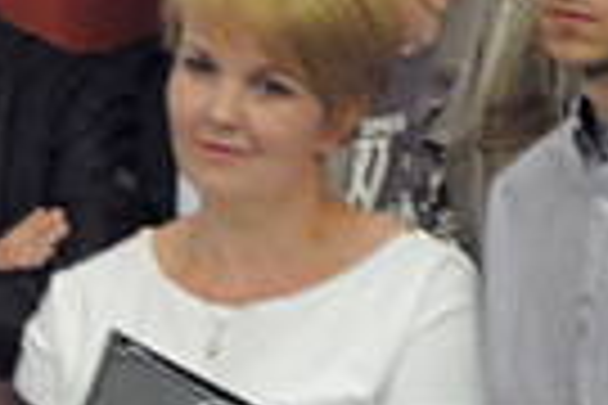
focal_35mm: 659
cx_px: 919
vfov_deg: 2.1
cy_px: 214
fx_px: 11129
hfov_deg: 3.1
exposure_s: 1/80
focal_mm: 70
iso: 2500
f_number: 5.6
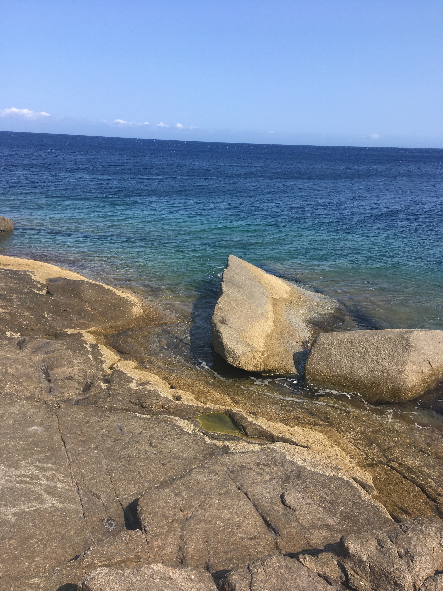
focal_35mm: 29
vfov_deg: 61.7
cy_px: 296
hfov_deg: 48.2
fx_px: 495
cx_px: 222
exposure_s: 1/1570
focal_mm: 4.15
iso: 25
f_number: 2.2
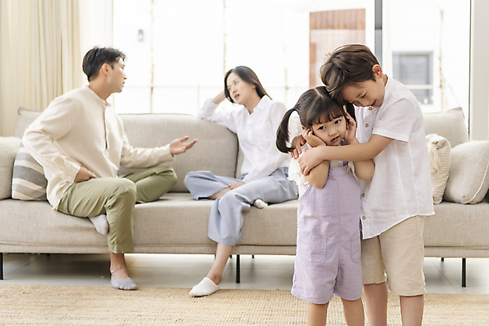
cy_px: 163
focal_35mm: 55
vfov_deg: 24.6
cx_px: 244
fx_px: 747
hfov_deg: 36.2
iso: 250
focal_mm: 55
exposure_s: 1/200
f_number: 2.8
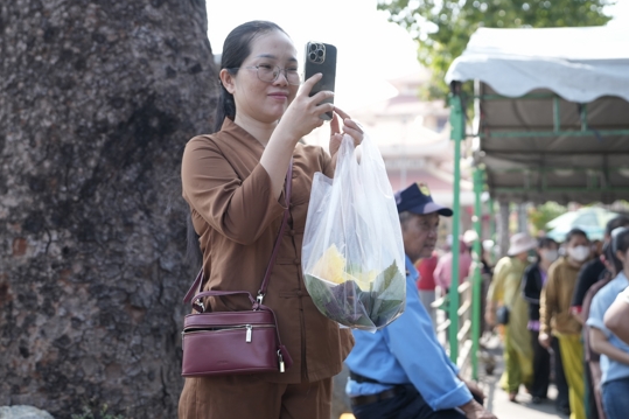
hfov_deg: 41.9
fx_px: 821
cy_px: 177
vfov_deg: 28.6
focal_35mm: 47
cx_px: 307
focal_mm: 39
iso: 800
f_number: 2.8
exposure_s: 1/2000
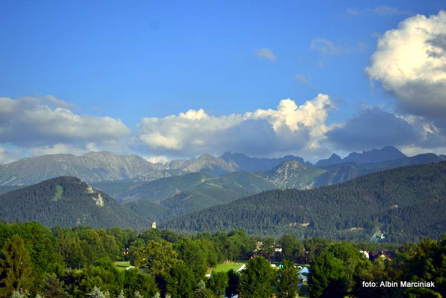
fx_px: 781
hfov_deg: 31.9
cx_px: 223
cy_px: 149
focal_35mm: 63
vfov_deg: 21.6
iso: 400
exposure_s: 1/1600
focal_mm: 42
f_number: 5.6
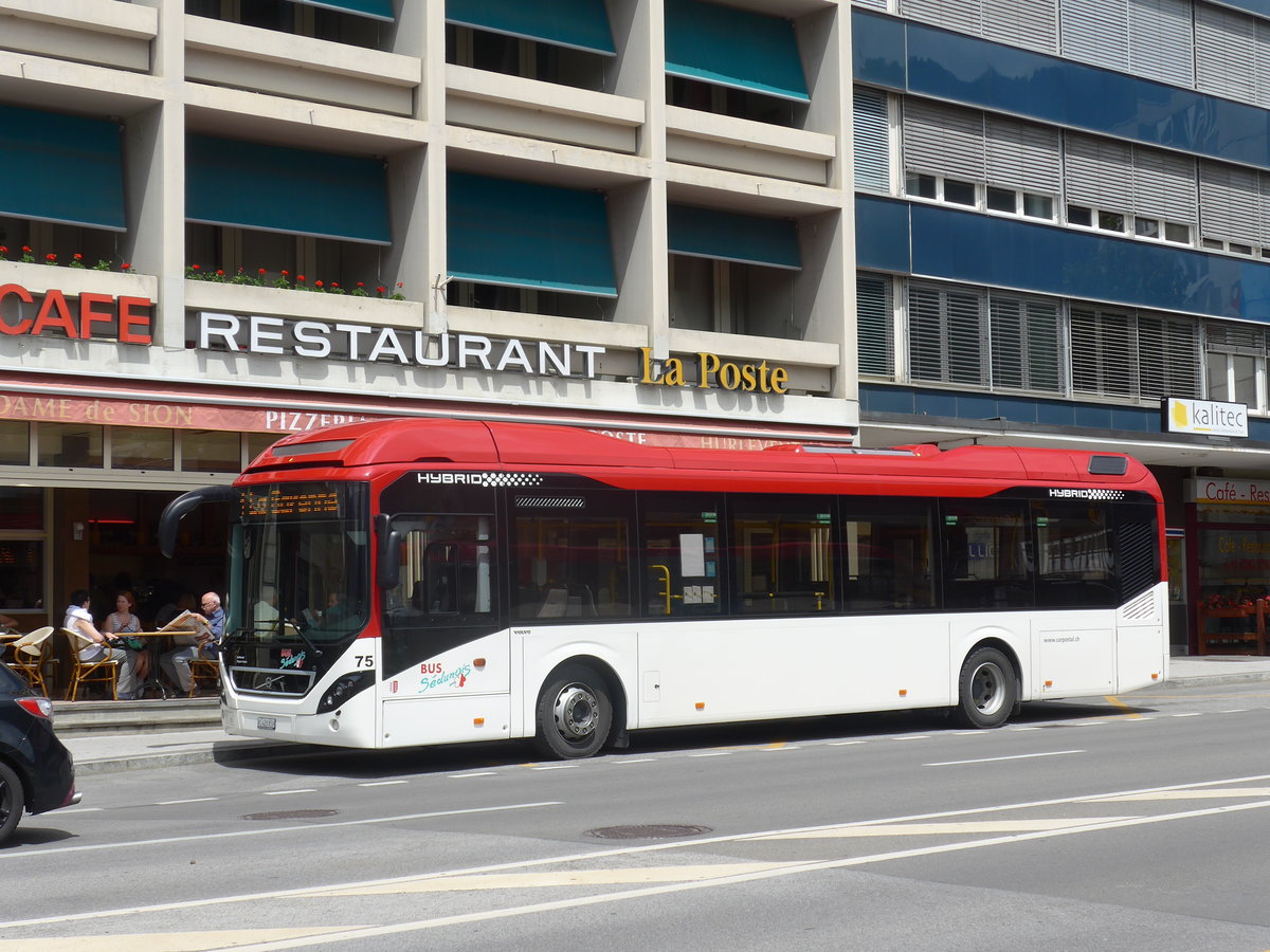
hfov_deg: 32.7
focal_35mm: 59
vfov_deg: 24.8
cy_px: 476
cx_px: 635
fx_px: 2165
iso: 80
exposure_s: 1/1300
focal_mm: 12
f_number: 3.5
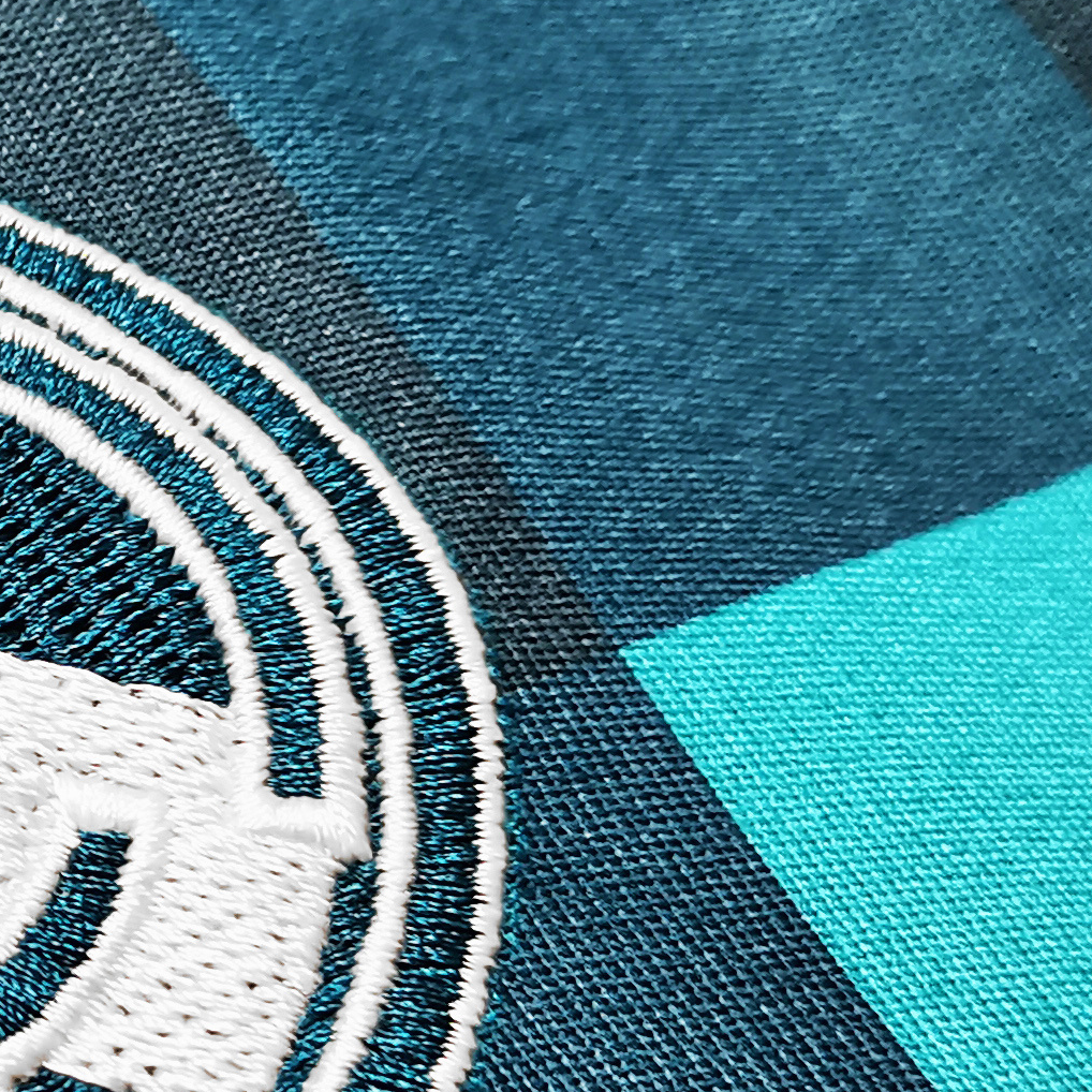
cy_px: 722
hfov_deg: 15.8
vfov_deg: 16.7
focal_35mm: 104
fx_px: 3712
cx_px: -351
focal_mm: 5.58
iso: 125
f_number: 1.8
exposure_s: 1/100
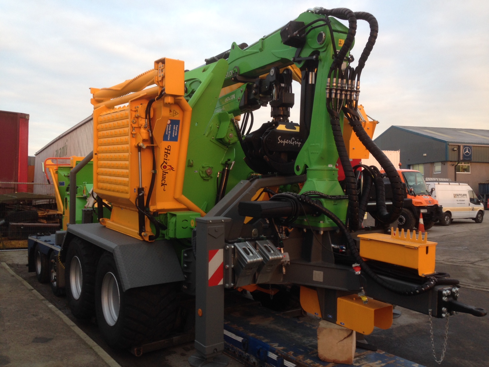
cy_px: 184
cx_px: 244
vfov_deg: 42.9
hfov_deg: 55.4
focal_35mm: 33
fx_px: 466
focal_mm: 4.12
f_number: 2.4
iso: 50
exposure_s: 1/30
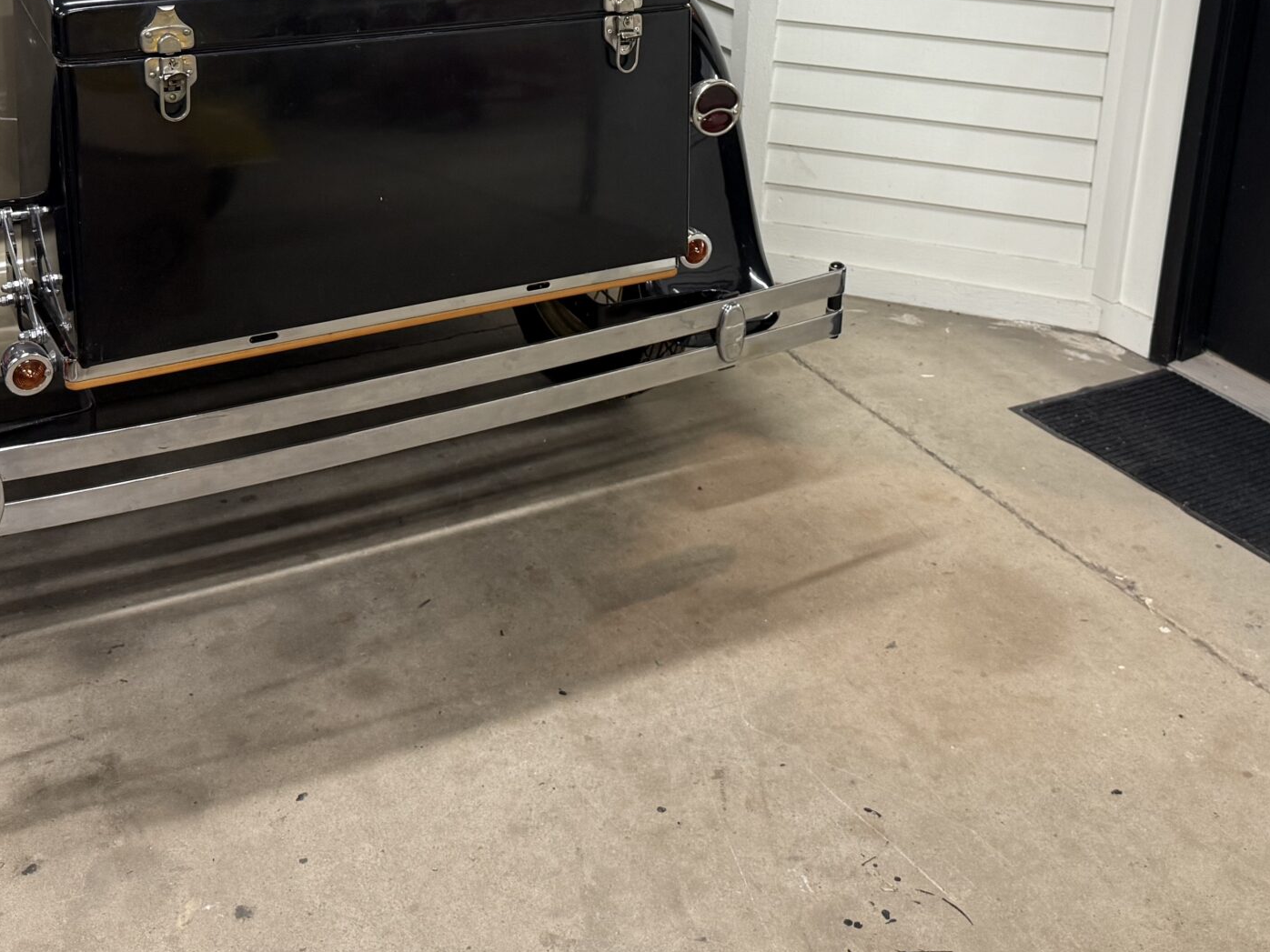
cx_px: 667
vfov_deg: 31.3
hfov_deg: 42.9
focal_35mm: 44
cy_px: 88
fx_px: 1614
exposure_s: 1/60
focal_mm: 6.76
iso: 160
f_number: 1.78
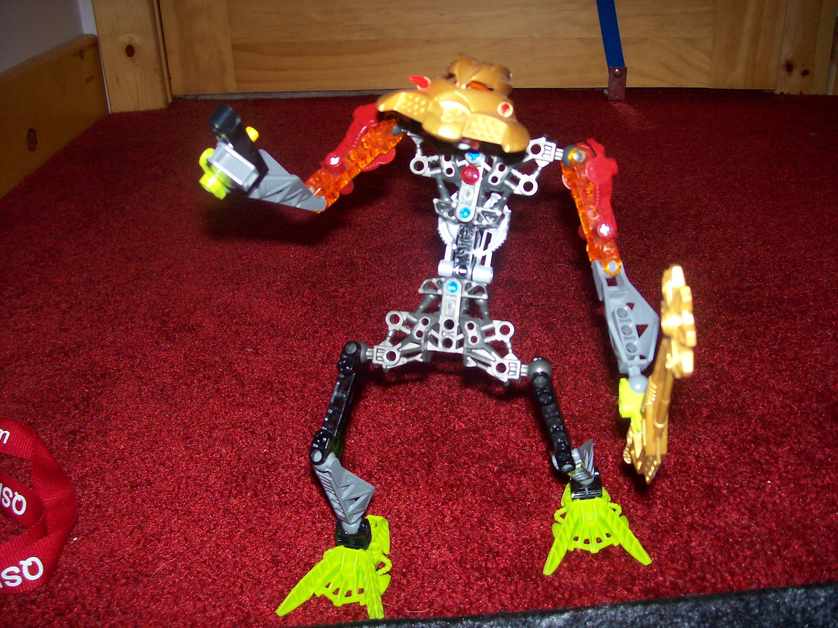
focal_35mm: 36
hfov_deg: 51.4
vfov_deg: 39.6
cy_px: 314
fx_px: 871
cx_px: 419
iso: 80
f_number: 2.7
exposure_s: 1/64
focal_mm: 6
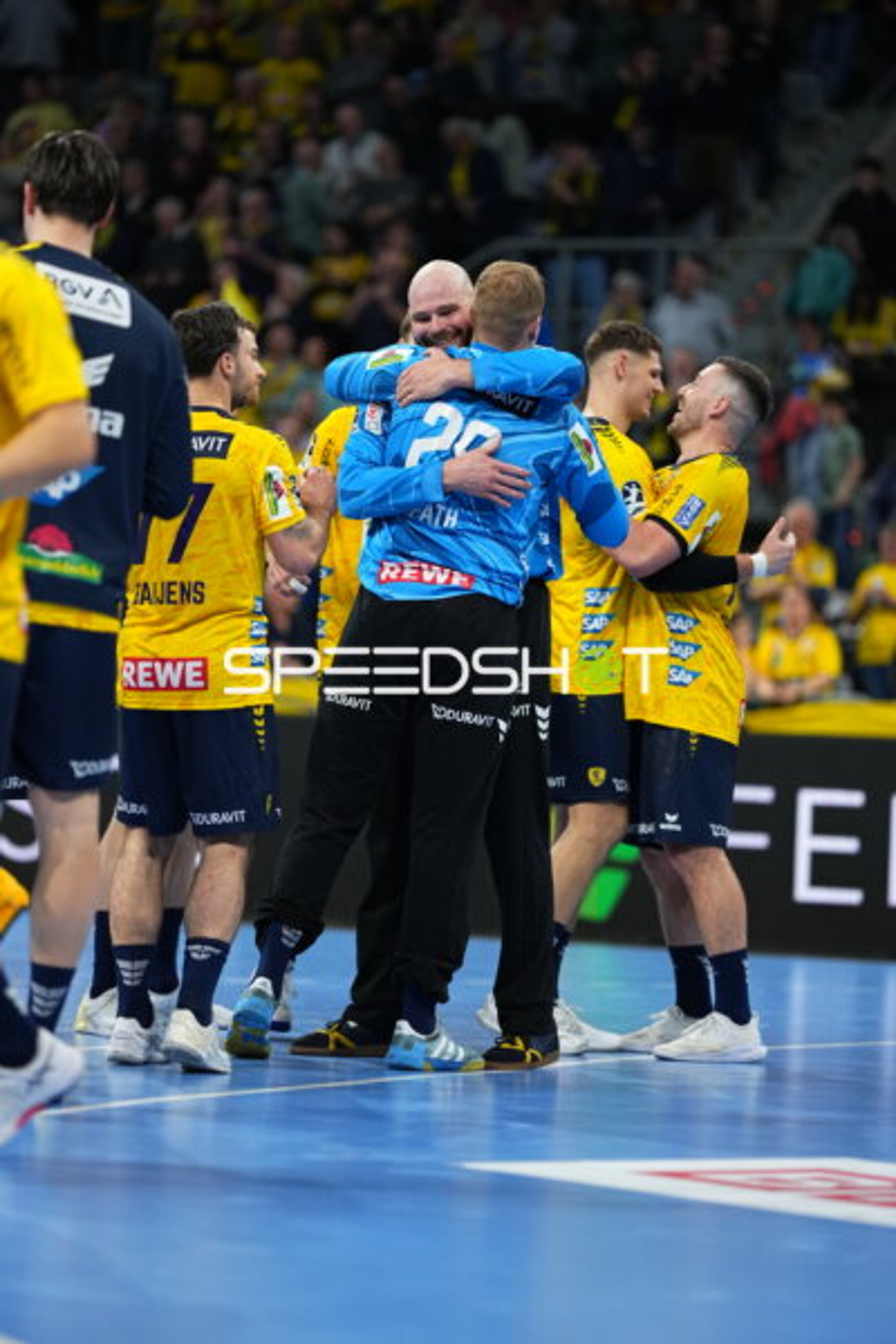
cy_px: 672
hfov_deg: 10.2
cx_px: 448
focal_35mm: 135
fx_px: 5040
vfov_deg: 15.2
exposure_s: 1/1600
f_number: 1.8
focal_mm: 135
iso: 1000
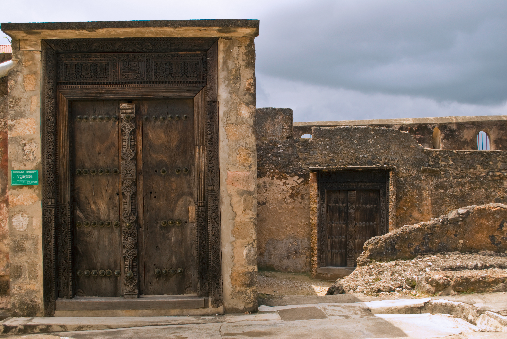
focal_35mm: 33
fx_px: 465
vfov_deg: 40.1
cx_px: 254
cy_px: 170
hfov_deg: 57.2
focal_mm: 22
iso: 100
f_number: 5.6
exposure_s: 1/125
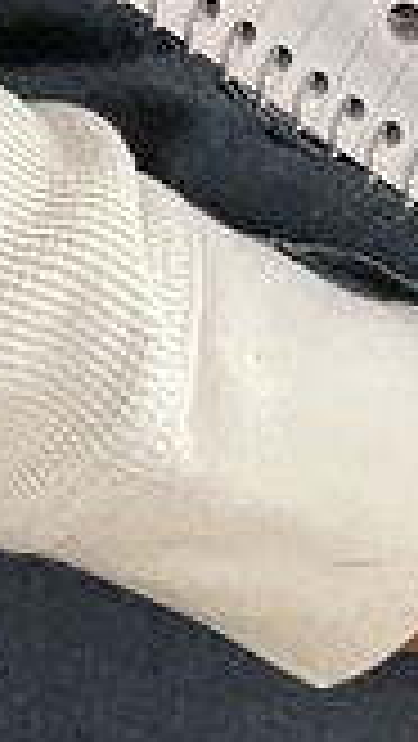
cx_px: 153
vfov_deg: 10.6
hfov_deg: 6.9
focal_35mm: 176
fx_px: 3463
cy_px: -1012
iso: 500
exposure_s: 1/30
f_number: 1.6
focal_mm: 5.1
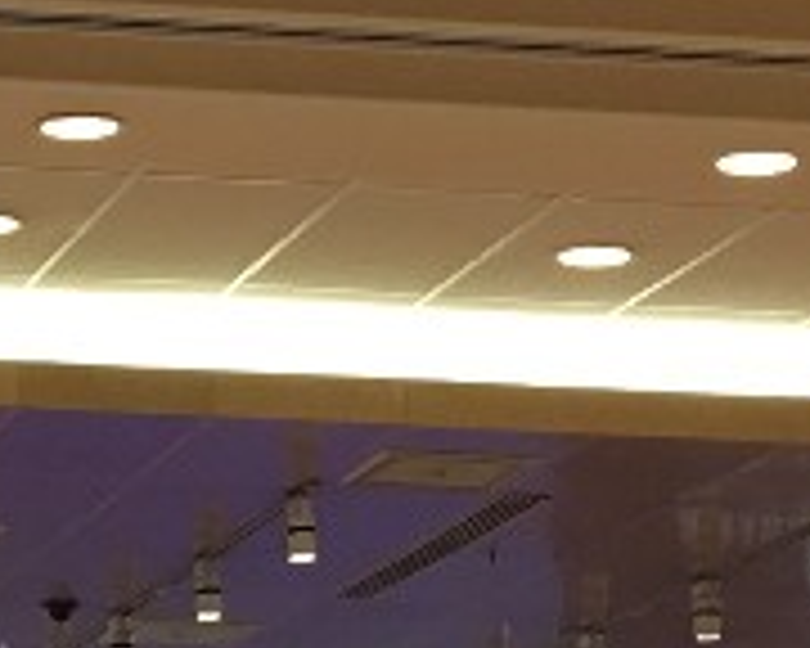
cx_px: -490
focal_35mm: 201
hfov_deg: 9.3
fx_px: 4819
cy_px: 1012
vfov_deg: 7.5
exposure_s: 1/17
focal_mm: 4.15
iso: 64
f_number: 2.2
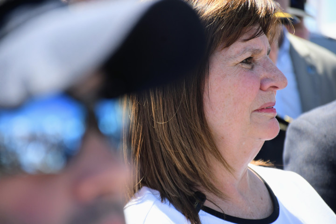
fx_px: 1960
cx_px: 168
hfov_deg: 9.8
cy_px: 112
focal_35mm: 210
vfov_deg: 6.5
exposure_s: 1/800
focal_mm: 140
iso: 400
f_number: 5.6
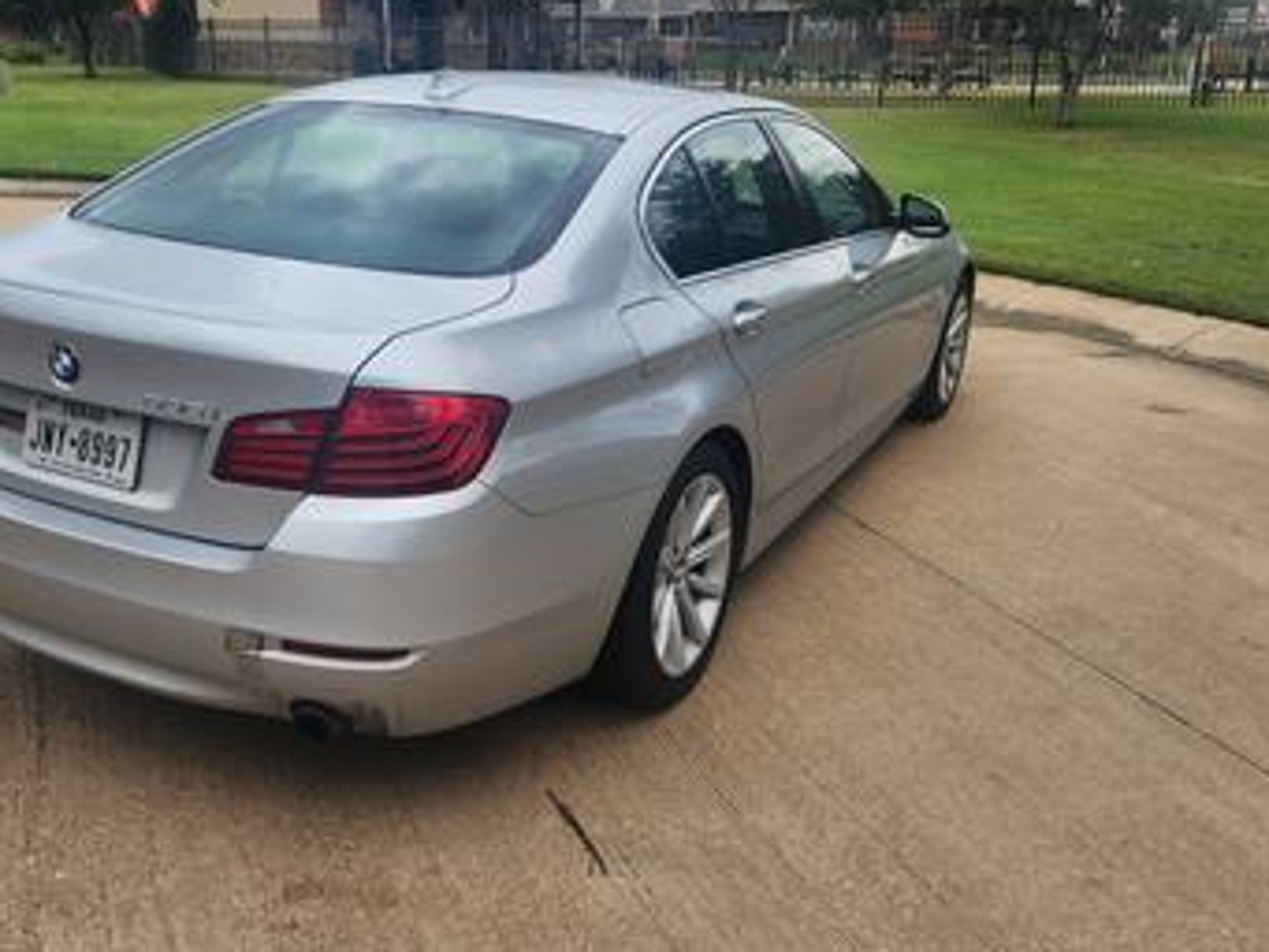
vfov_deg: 41.6
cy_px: 387
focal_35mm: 34
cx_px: 577
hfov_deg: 53.9
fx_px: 1247
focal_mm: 5.4
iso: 20
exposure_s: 1/507
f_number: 1.8
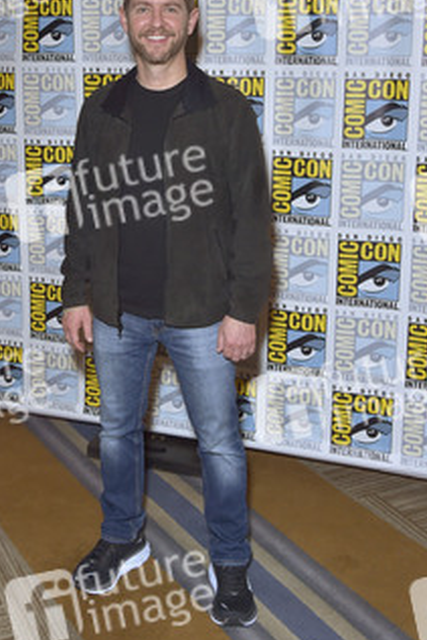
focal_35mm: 43
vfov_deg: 45.4
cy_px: 296
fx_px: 764
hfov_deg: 31.1
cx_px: 169
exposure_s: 1/250
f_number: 6.3
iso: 1000
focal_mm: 34
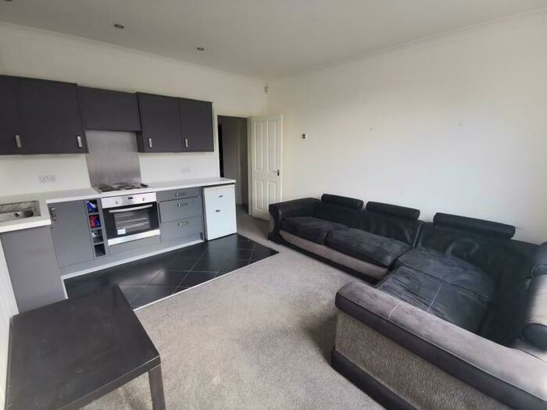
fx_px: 253
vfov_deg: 78.1
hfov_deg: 94.5
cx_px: 274
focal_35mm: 16
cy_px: 205
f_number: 2.2
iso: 400
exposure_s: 1/33.3
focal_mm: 2.35
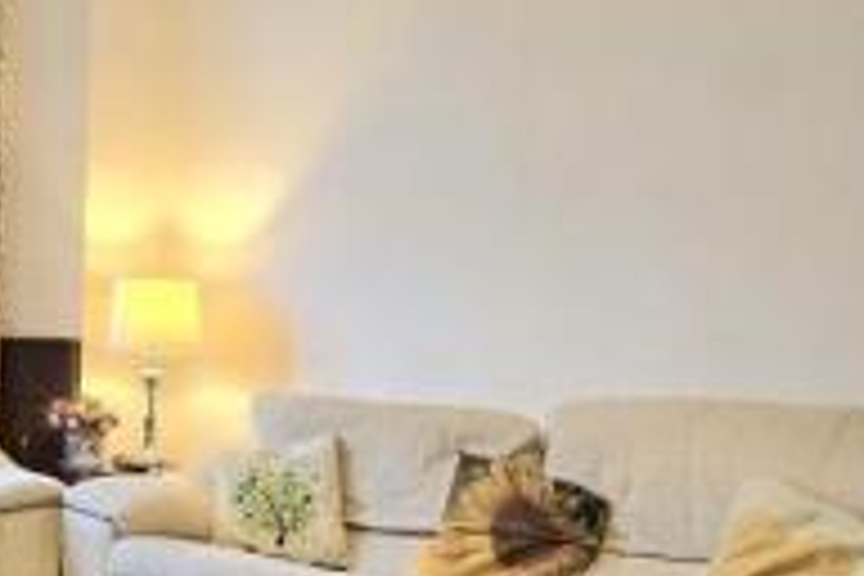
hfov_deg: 41.3
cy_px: 317
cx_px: 2
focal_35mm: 41
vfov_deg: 32.6
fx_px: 984
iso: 250
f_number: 2.2
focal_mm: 2.2
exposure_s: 1/50.3
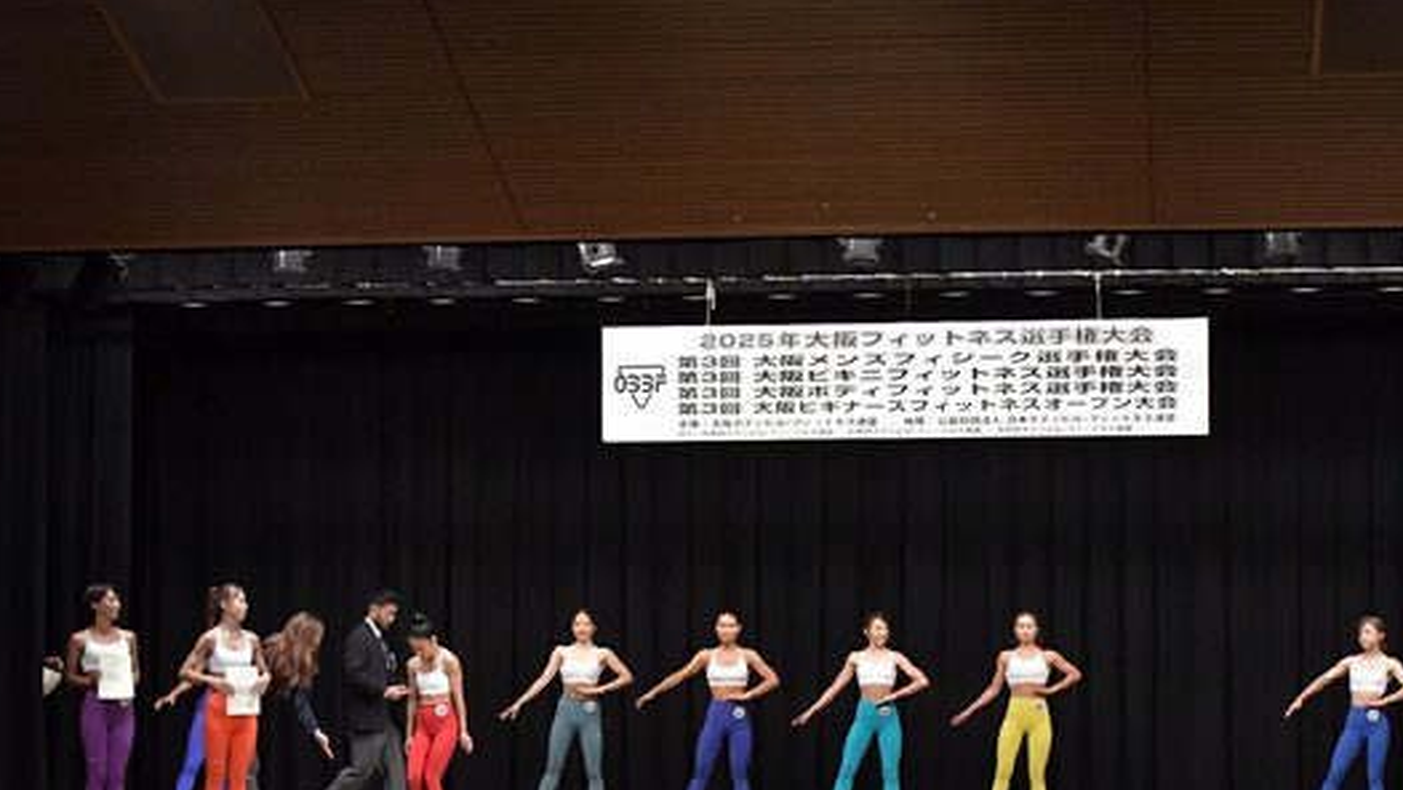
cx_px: 948
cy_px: 678
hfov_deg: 28.4
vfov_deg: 16.2
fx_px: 2753
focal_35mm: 74
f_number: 5.6
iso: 5000
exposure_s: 1/400
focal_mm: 32
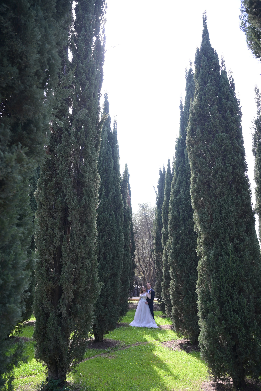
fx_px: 277
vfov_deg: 70.4
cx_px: 130
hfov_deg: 50.5
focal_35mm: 26
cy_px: 196
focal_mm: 25.5
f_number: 3.5
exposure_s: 1/320
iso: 125
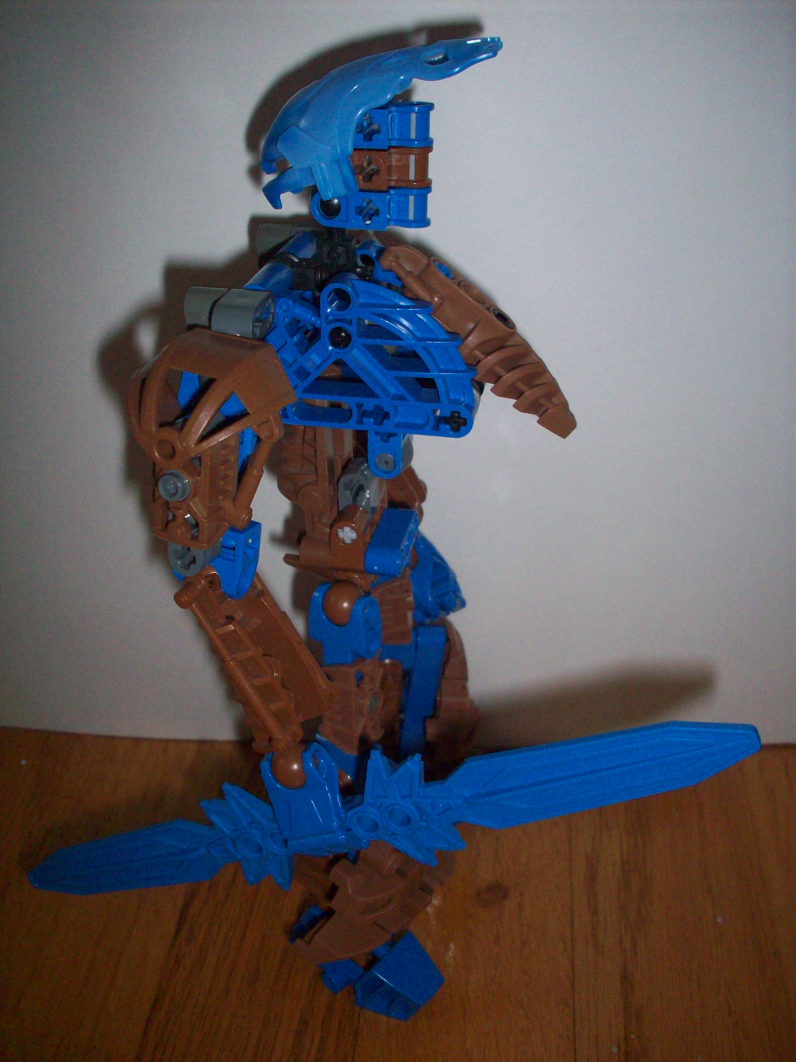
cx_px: 398
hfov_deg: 38.7
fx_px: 1134
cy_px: 531
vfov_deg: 50.1
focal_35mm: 37
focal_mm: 6.2
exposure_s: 1/64
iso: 160
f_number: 2.8
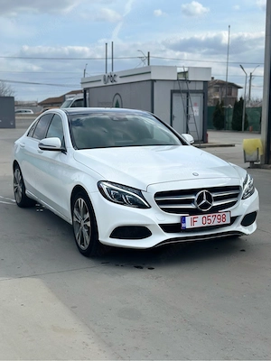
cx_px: 136
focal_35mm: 48
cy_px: 180
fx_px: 501
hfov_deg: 30.3
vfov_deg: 39.7
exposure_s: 1/6211
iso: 100
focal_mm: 6.86
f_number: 1.78
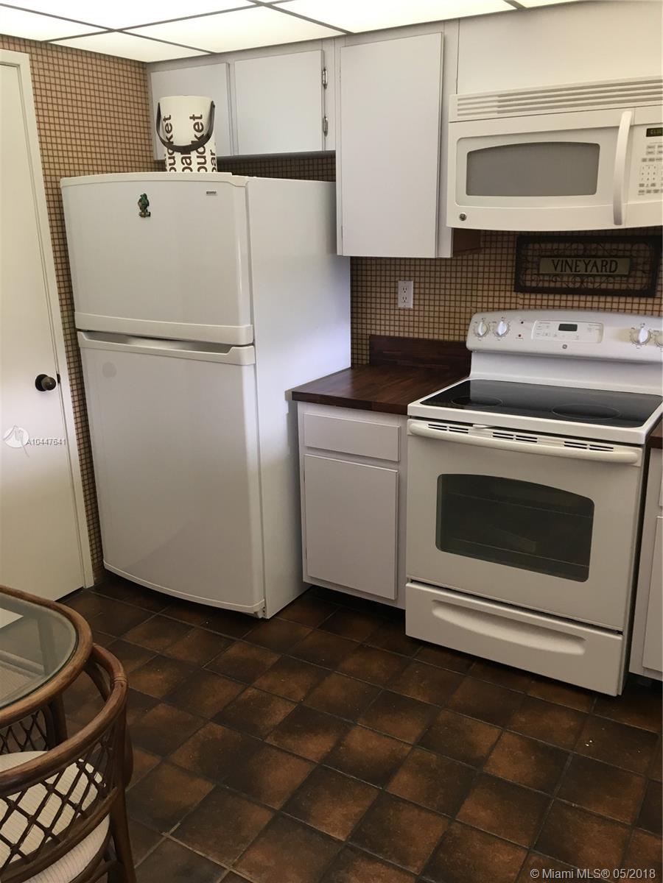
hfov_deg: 48.2
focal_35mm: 29
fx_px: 741
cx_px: 332
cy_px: 442
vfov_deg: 61.7
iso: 64
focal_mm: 4.15
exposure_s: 1/30
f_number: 2.2
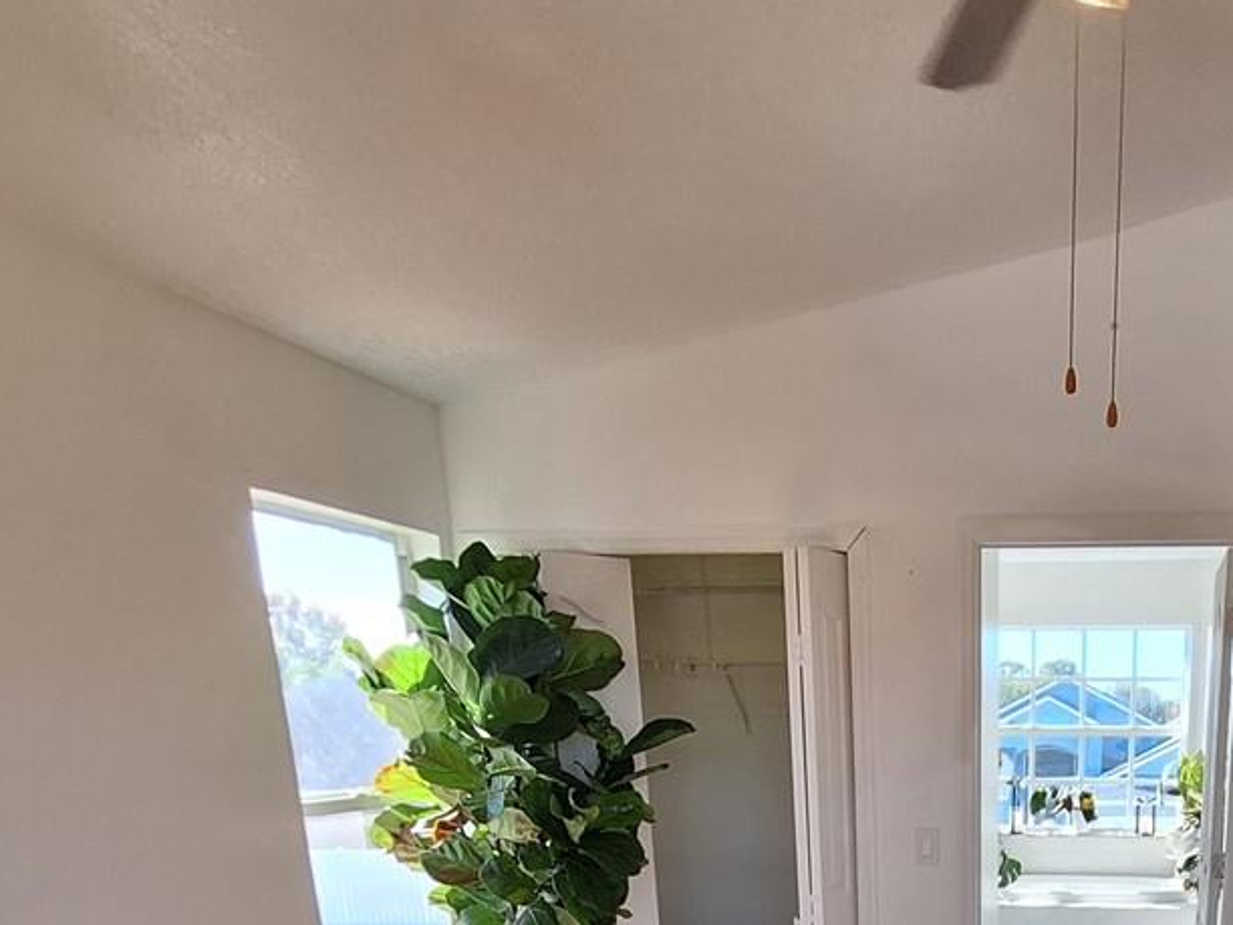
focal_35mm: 34
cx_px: 955
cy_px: 1169
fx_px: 1211
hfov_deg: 51.2
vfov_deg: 32.6
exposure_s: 1/120
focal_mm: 1.74
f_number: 2.2
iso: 50
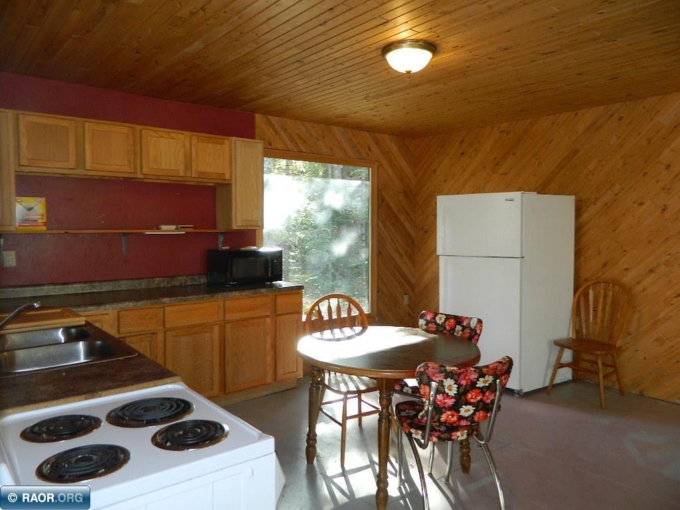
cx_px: 340
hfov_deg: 69.4
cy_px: 255
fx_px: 491
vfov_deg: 54.9
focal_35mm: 25
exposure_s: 1/30
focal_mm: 4.5
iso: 180
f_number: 3.1
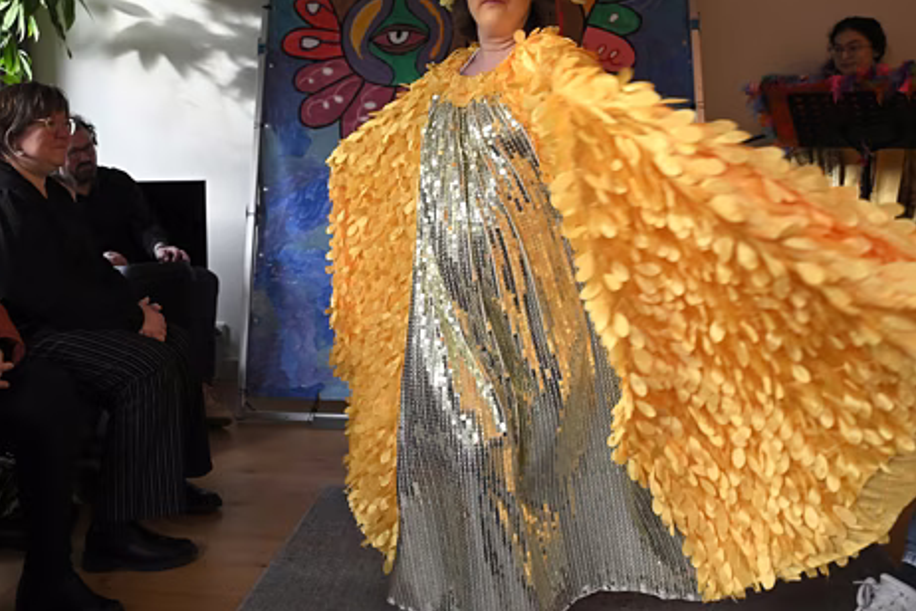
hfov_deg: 49.0
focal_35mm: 39
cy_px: 190
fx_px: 992
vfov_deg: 33.8
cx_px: 331
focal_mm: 24
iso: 640
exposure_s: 1/160
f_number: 2.5
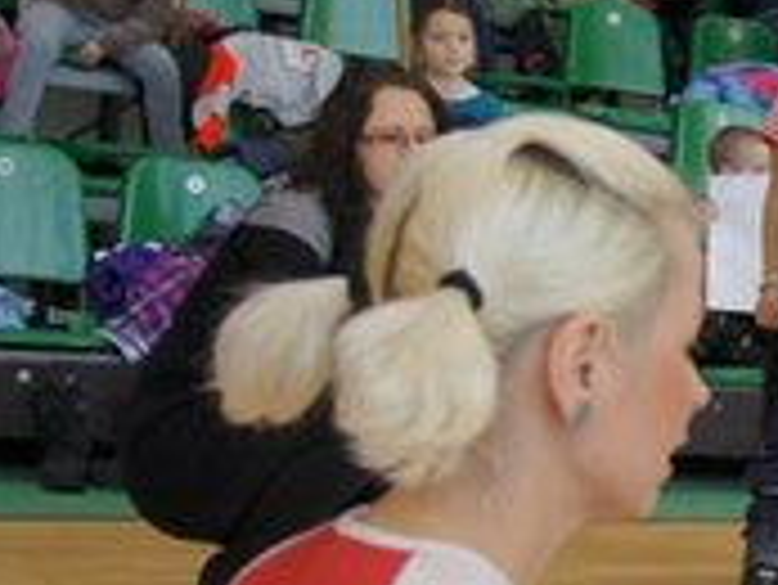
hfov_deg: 18.5
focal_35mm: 92
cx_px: 1219
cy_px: 441
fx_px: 2065
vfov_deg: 16.0
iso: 400
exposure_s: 1/160
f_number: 2.8
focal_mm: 17
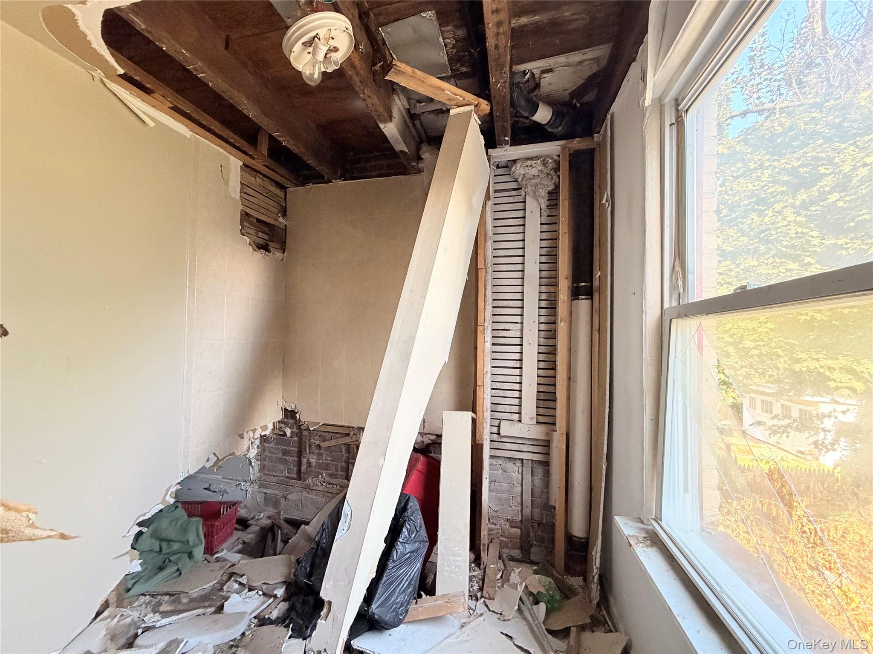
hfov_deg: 102.1
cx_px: 436
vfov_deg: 85.7
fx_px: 353
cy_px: 327
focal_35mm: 14
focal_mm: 2.22
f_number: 2.2
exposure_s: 1/70
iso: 320
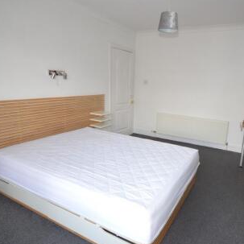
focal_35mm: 20
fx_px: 159
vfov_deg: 74.8
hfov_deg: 73.2
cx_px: 157
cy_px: 120
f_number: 4.5
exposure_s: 1/80
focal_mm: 10
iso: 400
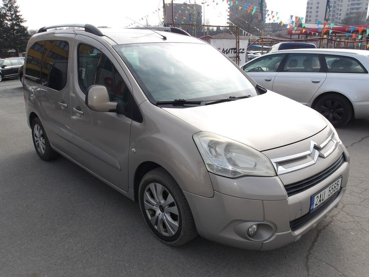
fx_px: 288
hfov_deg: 65.3
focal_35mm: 27
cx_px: 184
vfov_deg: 51.4
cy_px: 138
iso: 100
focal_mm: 4.9
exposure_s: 1/95
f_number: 10.4
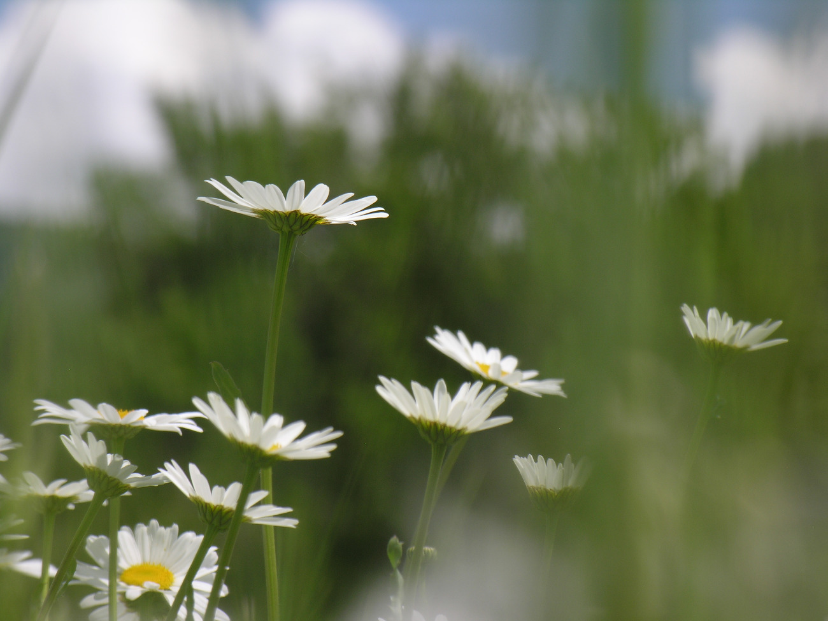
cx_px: 414
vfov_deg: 4.2
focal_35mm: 350
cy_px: 310
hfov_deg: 5.7
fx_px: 8372
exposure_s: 1/282
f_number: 7.4
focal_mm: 89
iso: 50
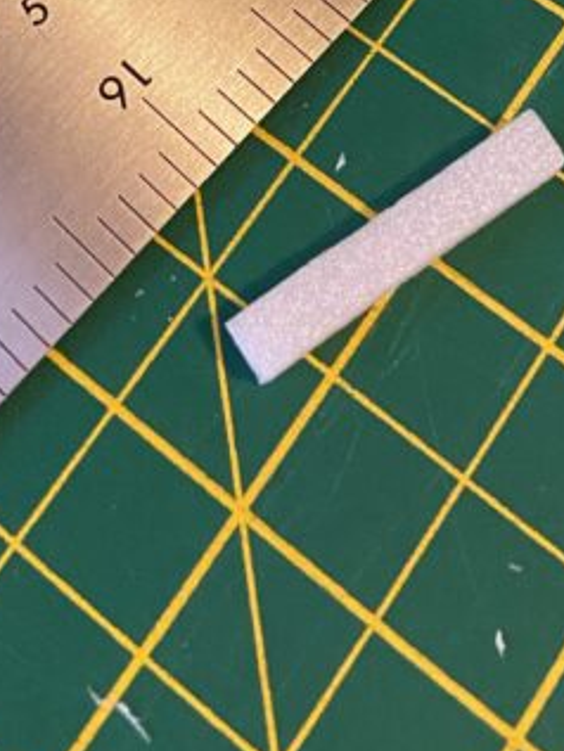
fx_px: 1824
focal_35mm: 84
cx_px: 154
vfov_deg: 20.5
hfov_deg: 17.5
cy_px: -322
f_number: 1.8
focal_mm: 4.25
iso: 640
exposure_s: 1/25
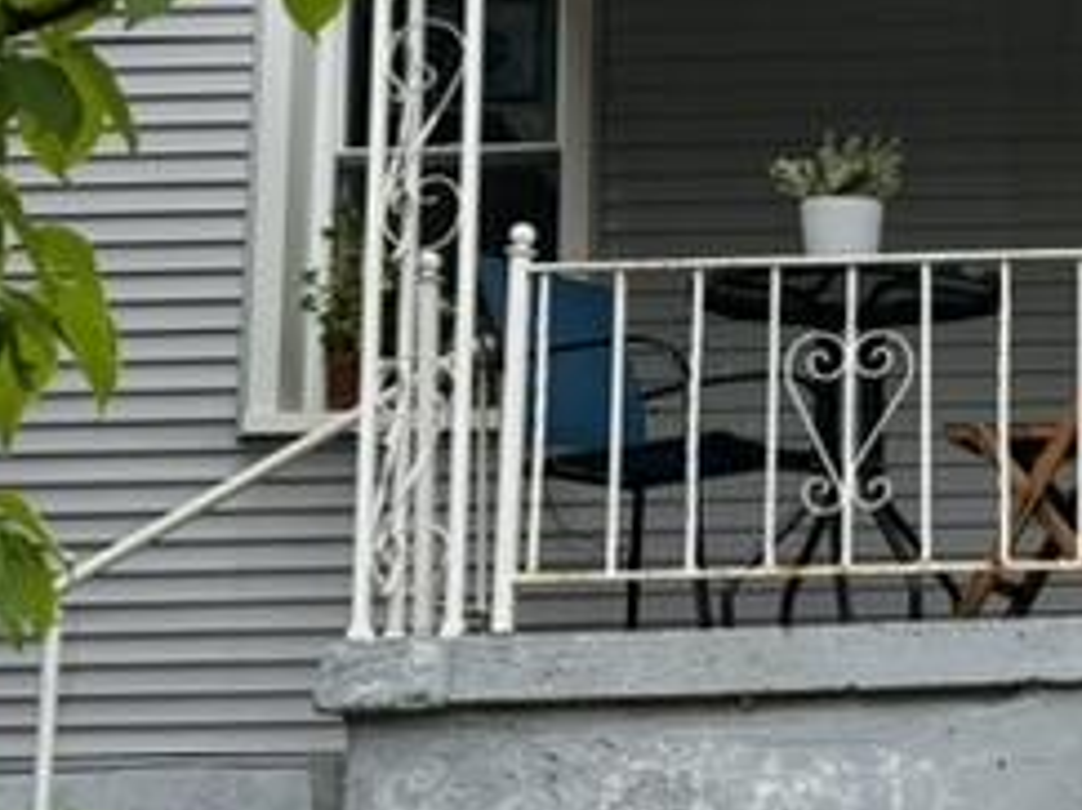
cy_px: 316
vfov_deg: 14.6
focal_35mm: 101
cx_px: 1376
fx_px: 3155
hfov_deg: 18.2
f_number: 1.78
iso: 80
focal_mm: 6.76
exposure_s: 1/358
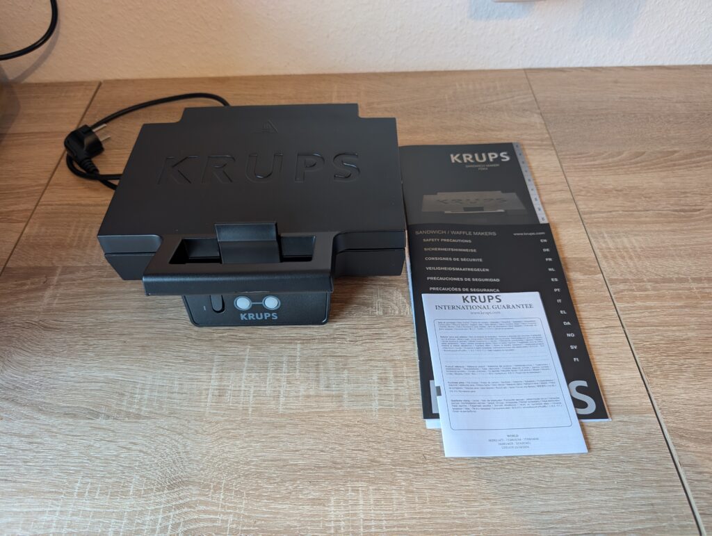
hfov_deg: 71.5
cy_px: 268
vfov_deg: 56.9
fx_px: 494
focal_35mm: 24
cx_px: 356
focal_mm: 6.9
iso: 183
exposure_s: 1/25
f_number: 1.68
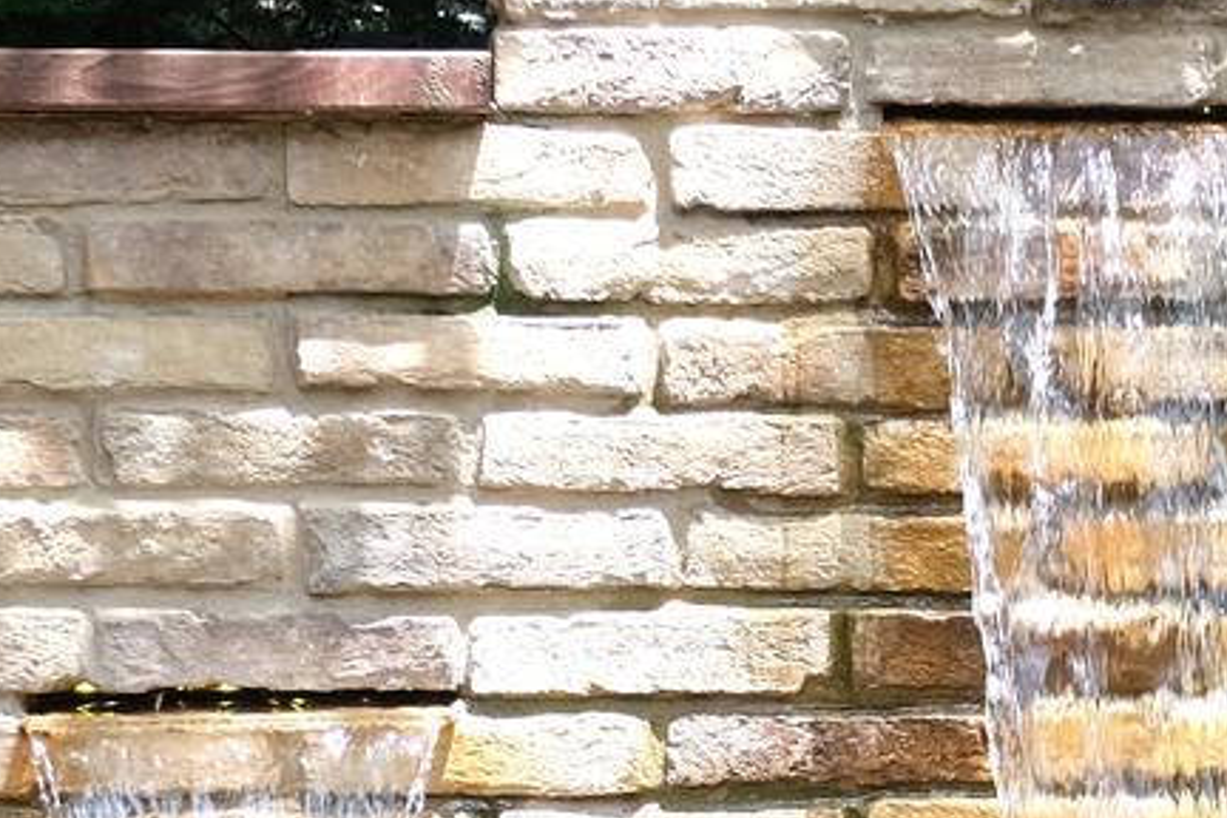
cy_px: 856
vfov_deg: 10.6
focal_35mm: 128
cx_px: 1022
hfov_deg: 15.9
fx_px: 4362
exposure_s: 1/300
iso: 320
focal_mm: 18
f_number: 4
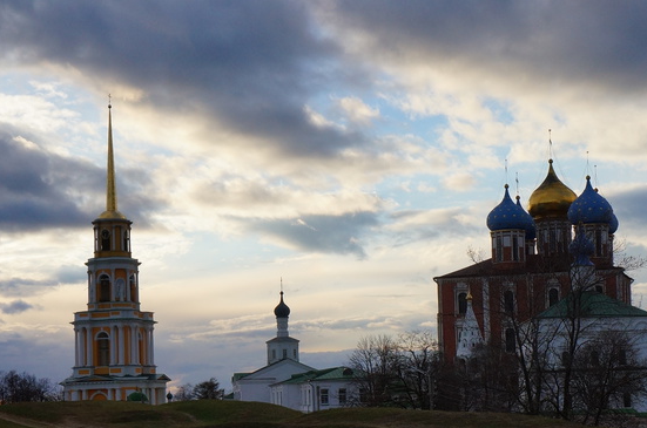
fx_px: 1287
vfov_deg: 18.8
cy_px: 311
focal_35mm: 72
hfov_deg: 28.2
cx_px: 375
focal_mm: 31
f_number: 9
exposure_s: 1/800
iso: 400
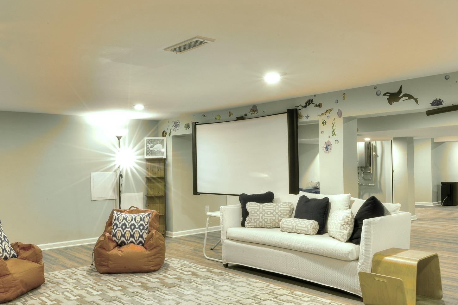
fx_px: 433
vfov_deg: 38.9
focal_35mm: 34
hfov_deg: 55.6
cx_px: 197
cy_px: 169
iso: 200
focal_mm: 24
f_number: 22
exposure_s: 3
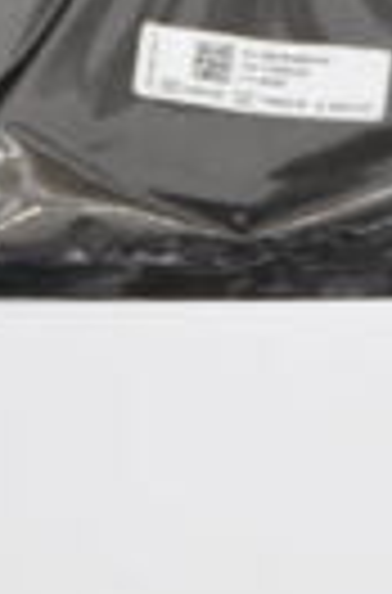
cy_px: -374
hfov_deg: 7.8
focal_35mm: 175
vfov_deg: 11.2
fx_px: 2881
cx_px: 284
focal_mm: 34
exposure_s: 1/250
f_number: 2.8
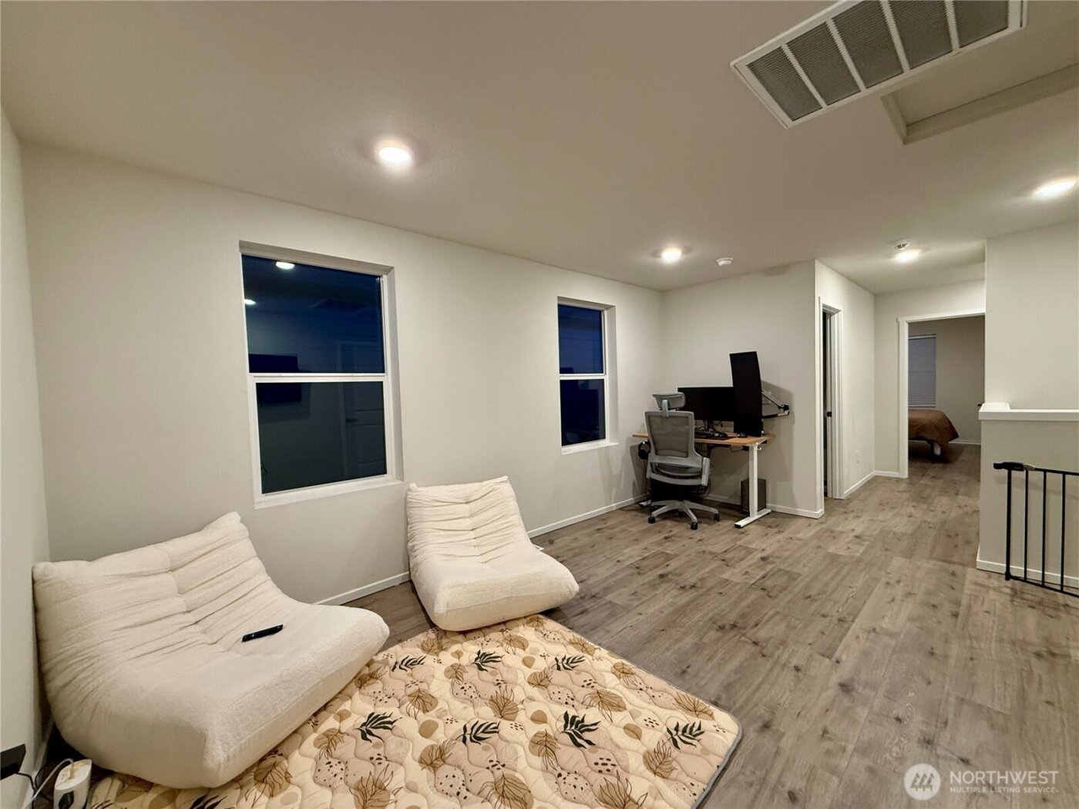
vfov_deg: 85.7
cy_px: 404
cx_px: 540
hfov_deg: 102.1
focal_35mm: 14
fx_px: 436
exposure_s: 1/60
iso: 250
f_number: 2.2
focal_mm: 2.22
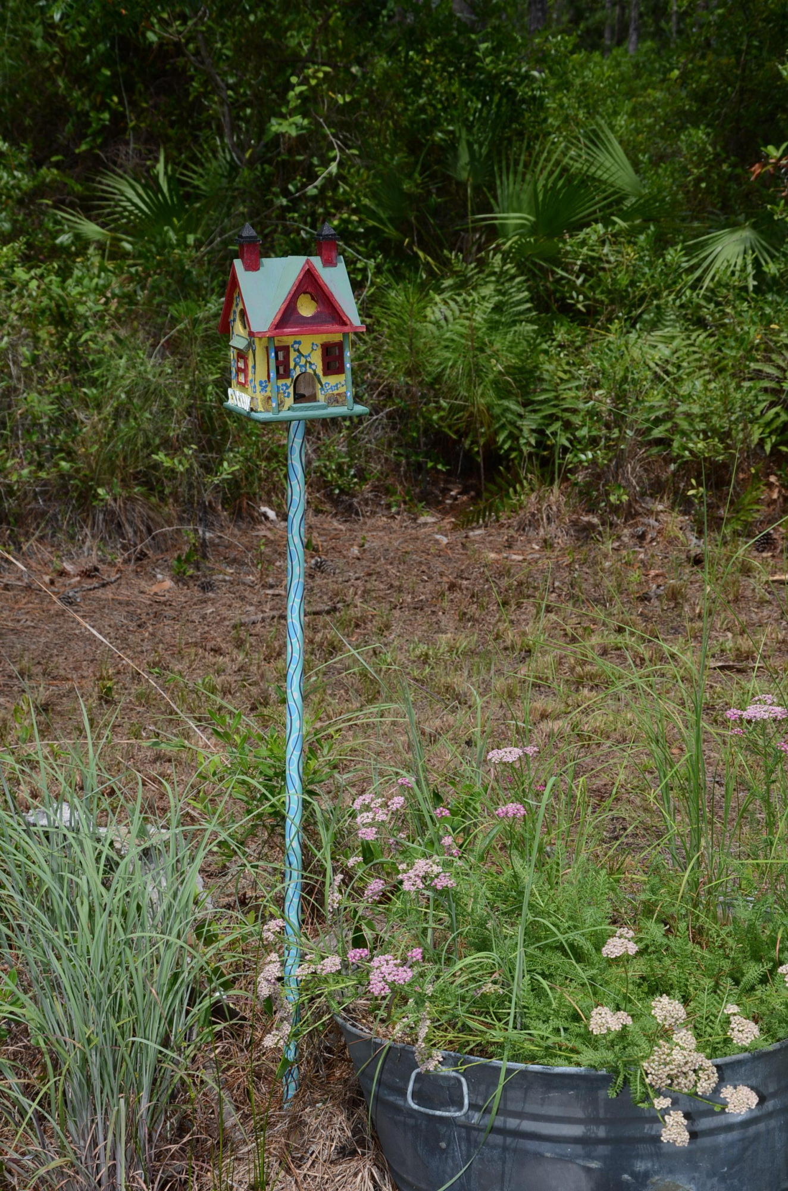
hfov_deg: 23.7
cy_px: 596
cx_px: 394
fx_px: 1880
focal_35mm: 57
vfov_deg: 35.1
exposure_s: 1/200
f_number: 9
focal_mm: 38
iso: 100
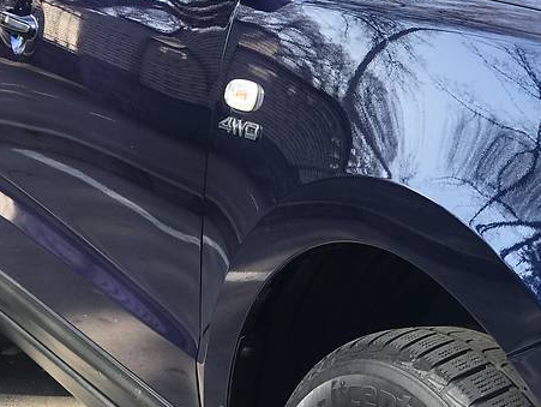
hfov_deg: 19.4
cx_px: 217
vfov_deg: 14.6
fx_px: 1580
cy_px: 96
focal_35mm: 101
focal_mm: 6.6
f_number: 2.8
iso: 20
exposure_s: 1/184
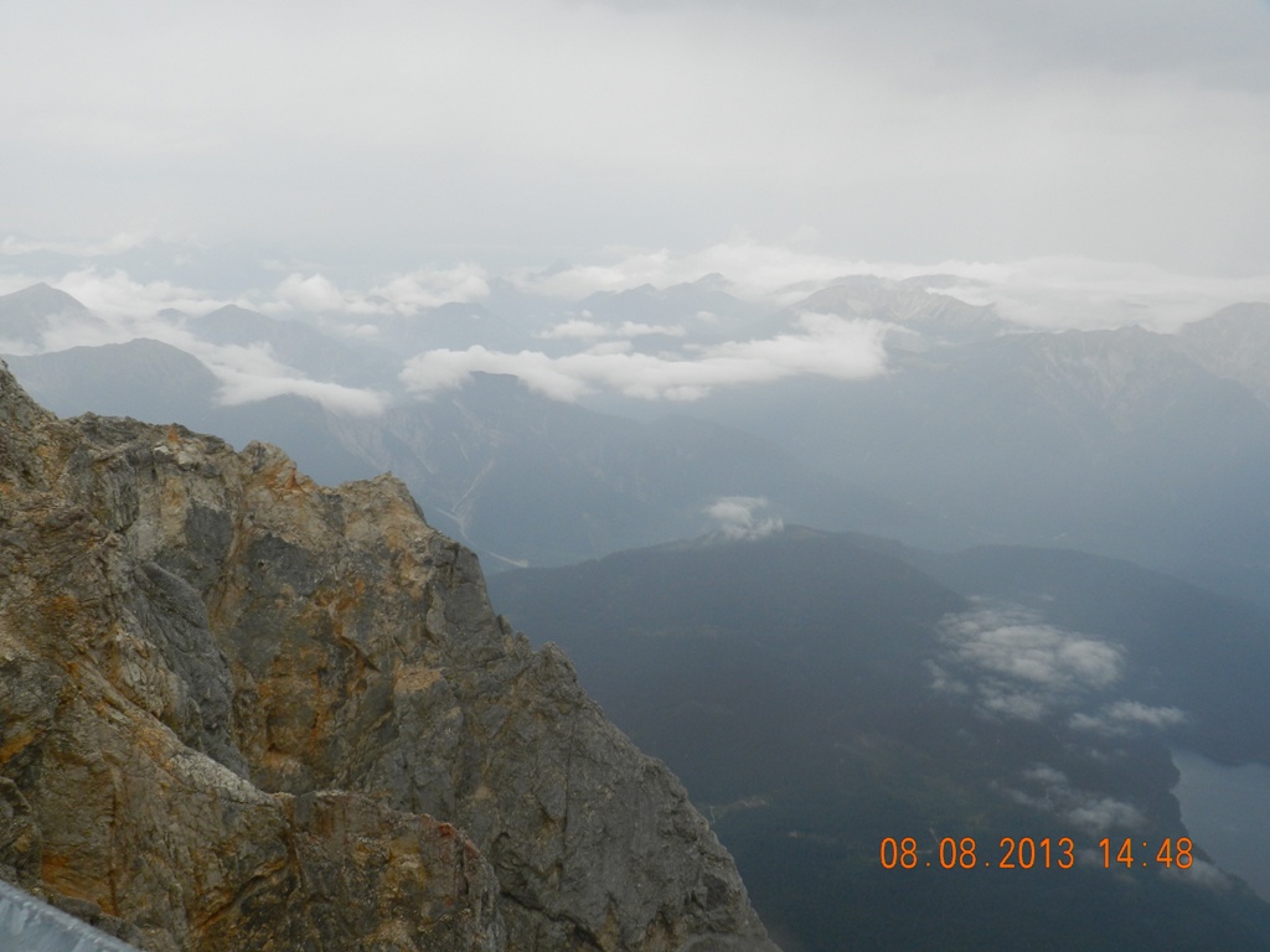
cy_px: 476
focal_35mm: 32
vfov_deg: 44.2
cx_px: 635
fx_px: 1174
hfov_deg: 56.8
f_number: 3.7
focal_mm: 5.6
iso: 160
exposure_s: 1/1000
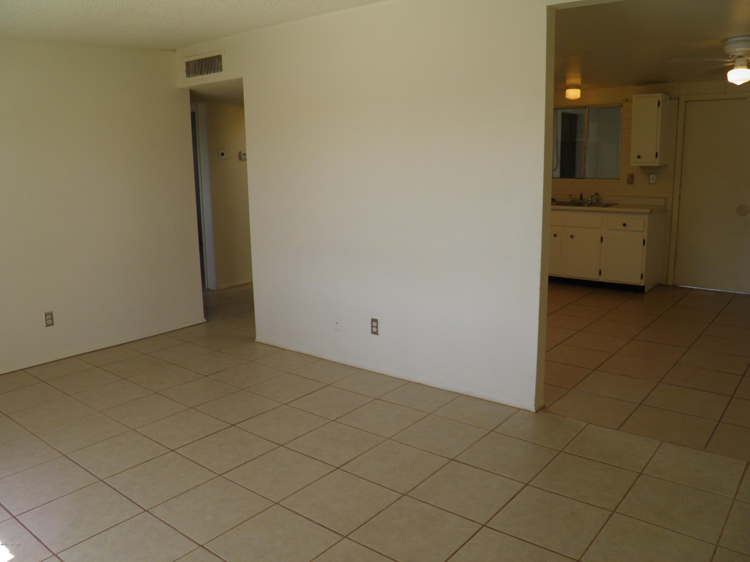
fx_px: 607
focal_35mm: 28
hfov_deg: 63.4
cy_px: 281
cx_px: 375
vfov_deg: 49.7
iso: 50
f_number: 3.6
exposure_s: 1/50
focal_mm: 4.9
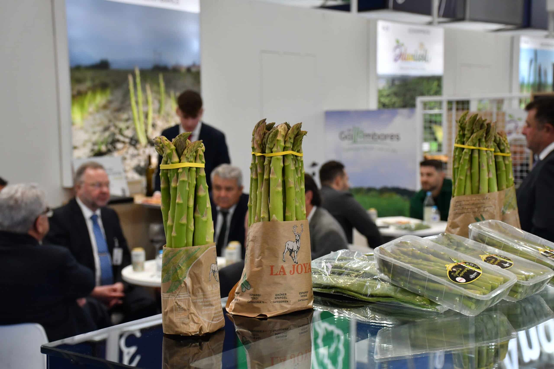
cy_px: 184
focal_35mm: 57
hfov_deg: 35.1
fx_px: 877
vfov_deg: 23.8
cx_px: 277
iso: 1000
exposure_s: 1/320
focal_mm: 38
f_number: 5.6
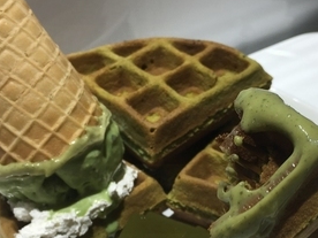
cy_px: 198
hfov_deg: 30.4
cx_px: 218
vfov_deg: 22.9
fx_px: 579
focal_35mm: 63
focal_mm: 4.15
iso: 25
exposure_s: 1/108
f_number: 2.2
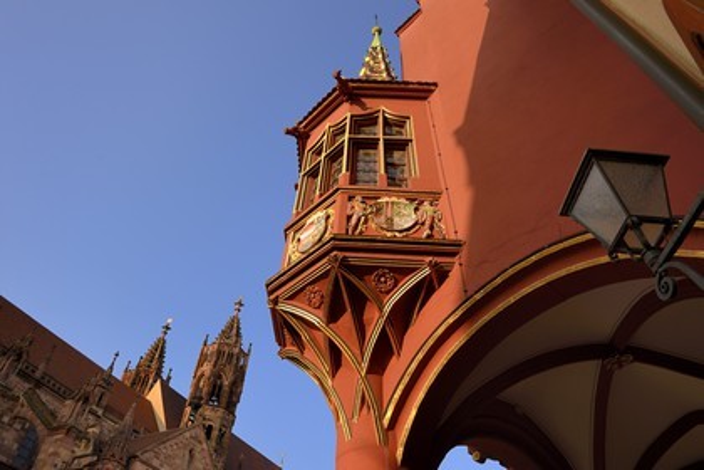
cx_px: 352
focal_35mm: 24
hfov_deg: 73.7
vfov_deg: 53.1
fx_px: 469
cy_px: 235
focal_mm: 24
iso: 200
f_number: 8
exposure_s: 1/200
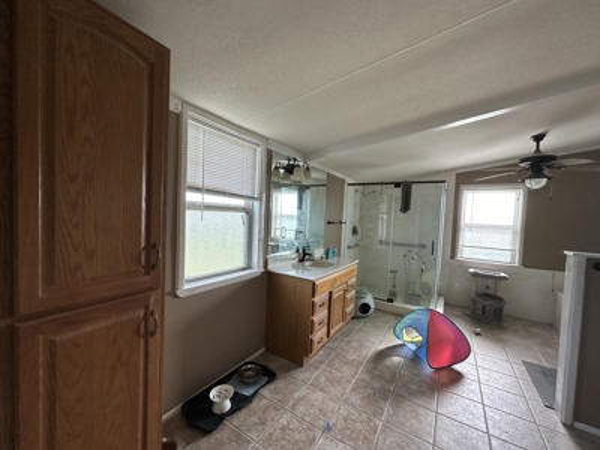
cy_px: 225
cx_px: 300
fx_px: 243
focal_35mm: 14
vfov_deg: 85.7
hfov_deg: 102.1
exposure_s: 1/99
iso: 125
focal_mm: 2.22
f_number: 2.2
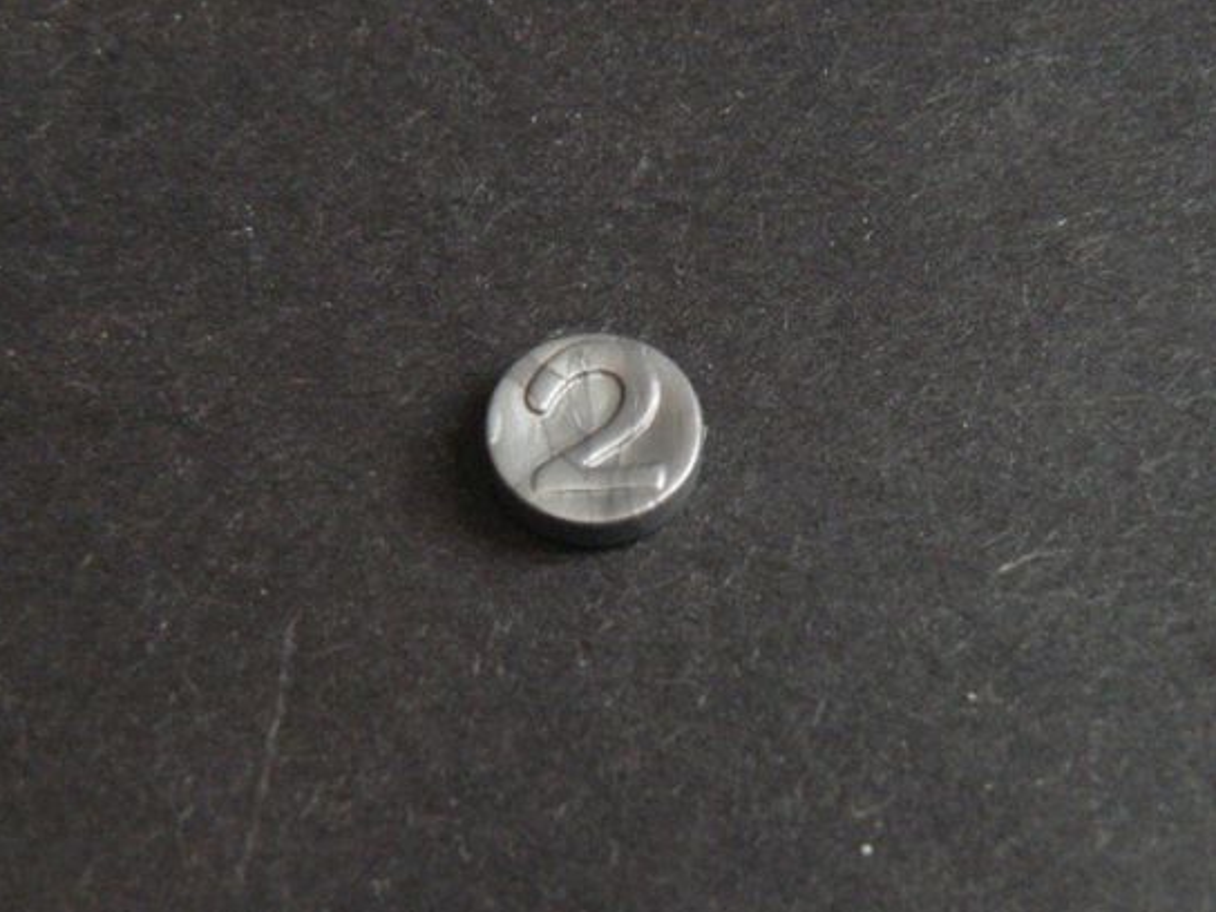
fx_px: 3197
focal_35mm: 91
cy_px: 459
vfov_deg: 16.2
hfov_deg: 21.5
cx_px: 608
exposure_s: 1/30
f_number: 3.6
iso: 400
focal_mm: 10.1
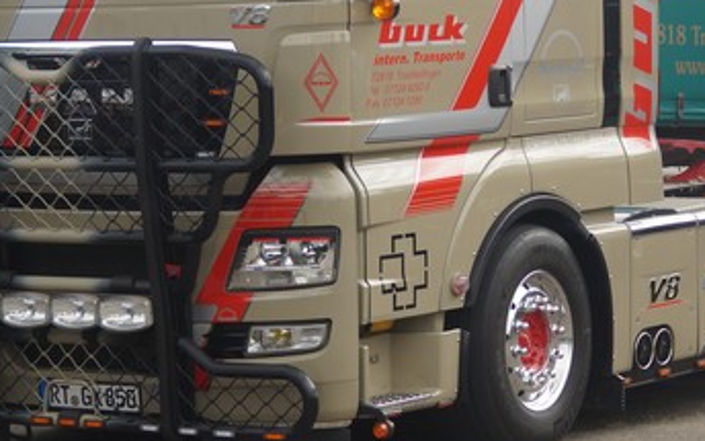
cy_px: 87
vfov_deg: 9.2
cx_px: 439
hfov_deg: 14.7
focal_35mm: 142
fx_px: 2728
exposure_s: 1/200
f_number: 5
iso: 100
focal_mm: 40
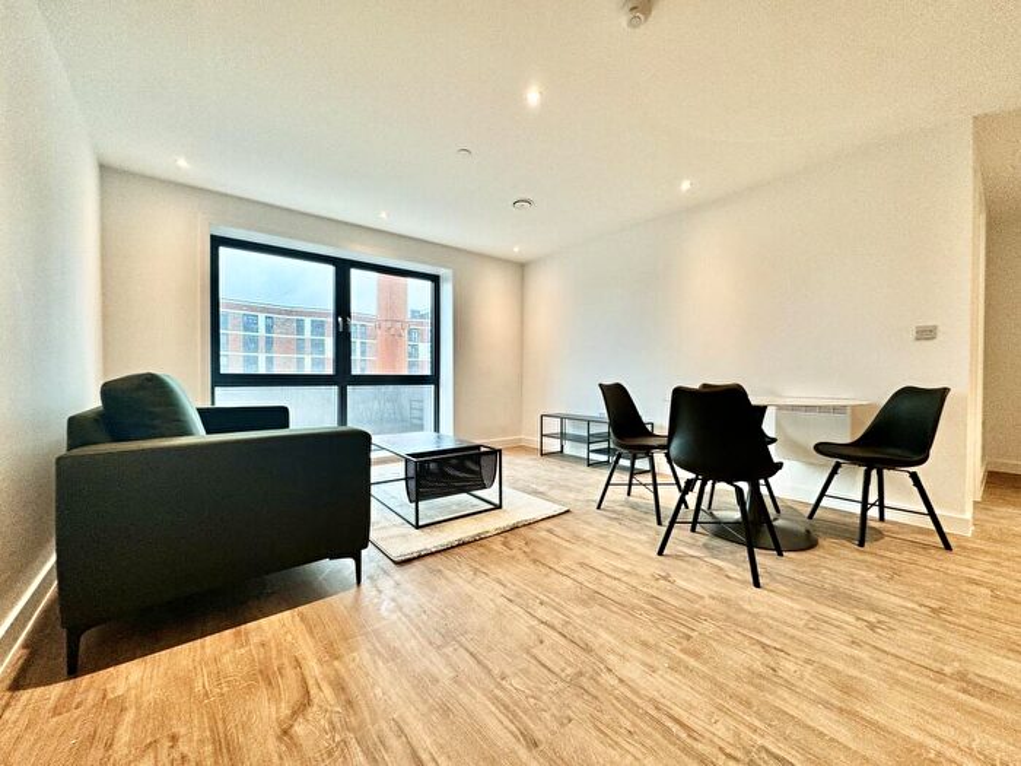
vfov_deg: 85.7
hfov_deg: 102.1
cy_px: 383
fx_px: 413
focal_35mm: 14
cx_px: 510
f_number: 2.2
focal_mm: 2.22
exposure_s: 1/100
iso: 125
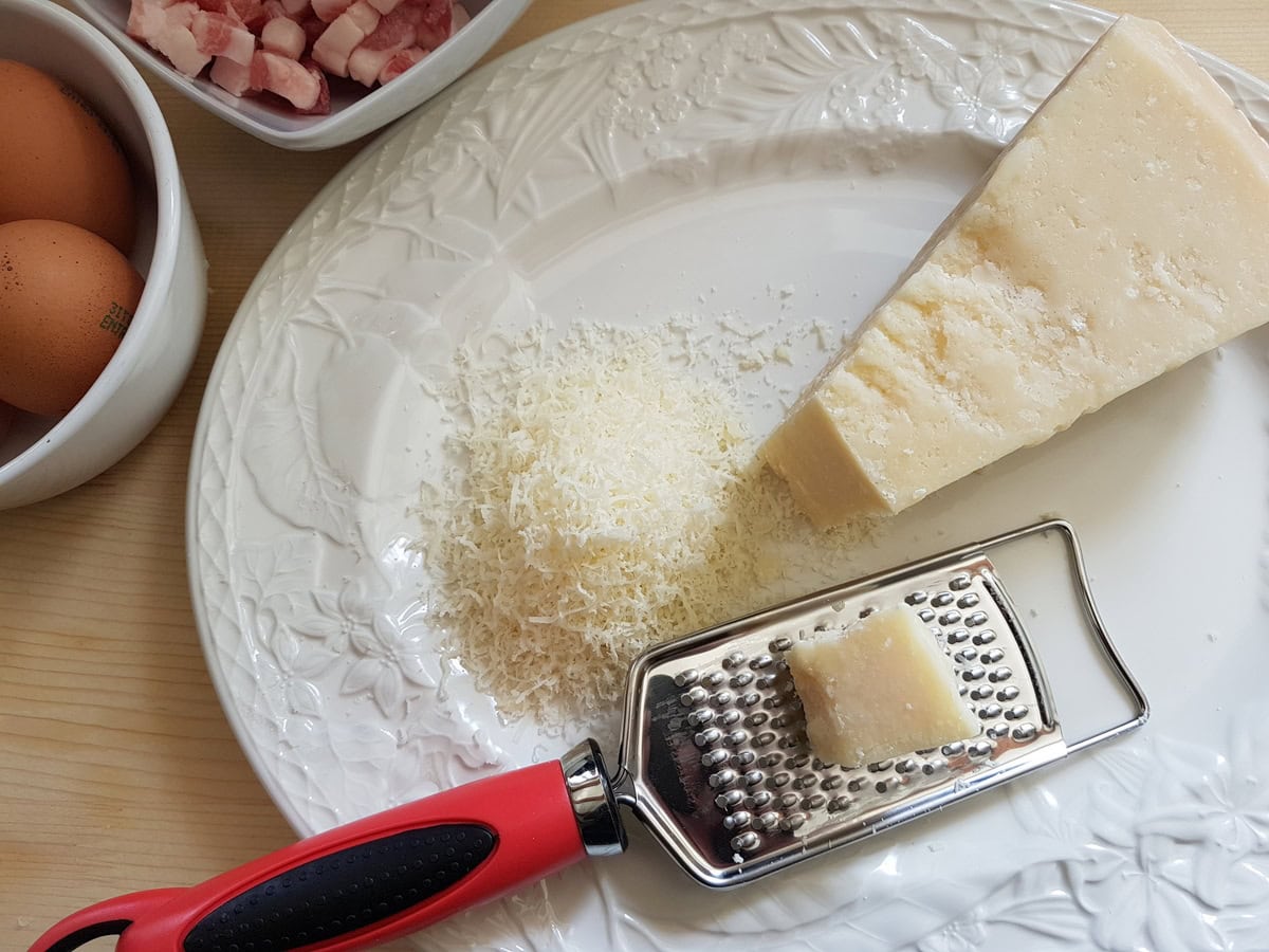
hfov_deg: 67.3
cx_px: 634
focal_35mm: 26
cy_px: 476
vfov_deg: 53.1
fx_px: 953
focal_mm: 4.2
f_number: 1.7
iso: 40
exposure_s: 1/107
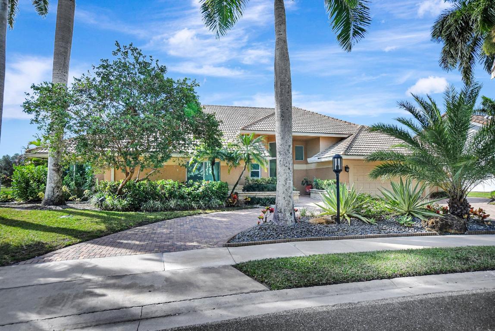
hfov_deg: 86.8
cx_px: 248
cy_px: 166
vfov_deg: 64.7
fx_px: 262
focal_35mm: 19
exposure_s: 1/4000
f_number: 8
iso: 1250
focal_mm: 13
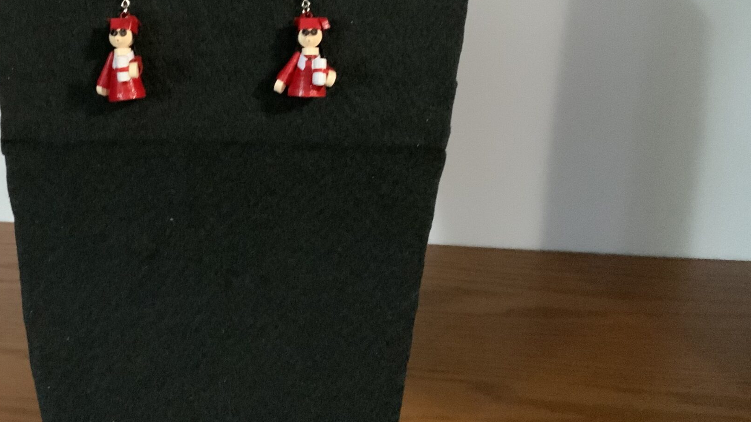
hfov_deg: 40.4
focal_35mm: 50
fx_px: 996
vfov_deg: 23.8
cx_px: 209
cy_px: 142
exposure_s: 1/30
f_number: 1.8
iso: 500
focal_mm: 3
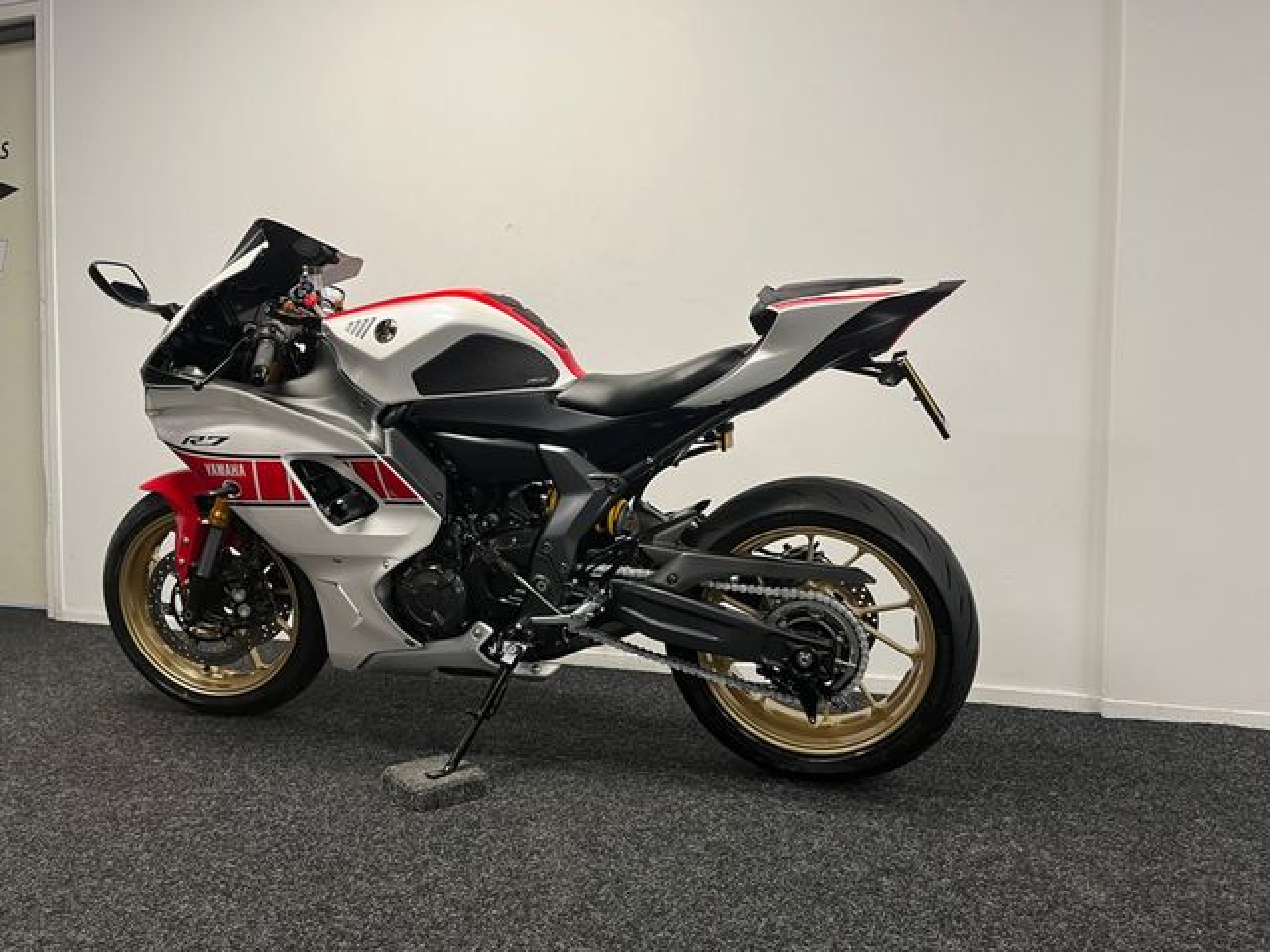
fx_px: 954
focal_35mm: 26
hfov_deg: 67.3
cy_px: 476
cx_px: 635
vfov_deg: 53.1
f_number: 1.6
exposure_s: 1/50
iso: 80
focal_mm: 5.1
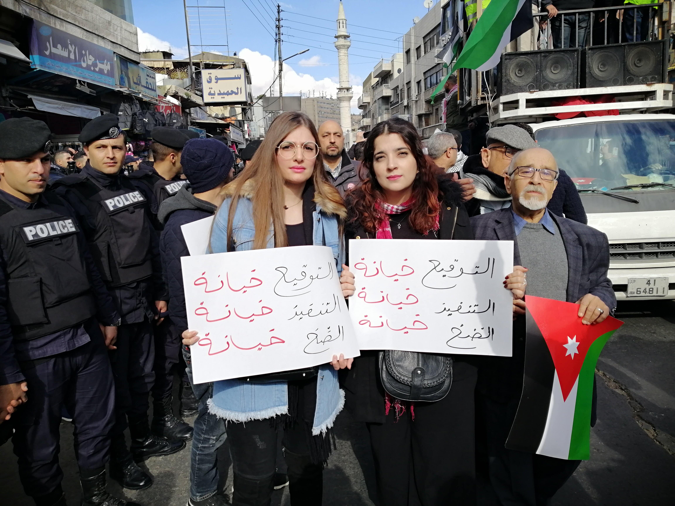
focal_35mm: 26
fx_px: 507
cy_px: 253
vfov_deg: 53.1
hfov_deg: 67.3
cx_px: 338
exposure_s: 1/755
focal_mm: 3.81
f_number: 2.2
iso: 50
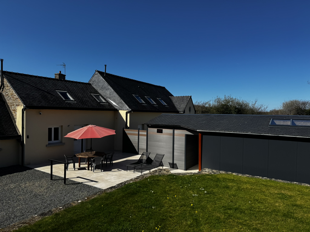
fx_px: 215
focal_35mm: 24
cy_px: 116
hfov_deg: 71.6
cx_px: 155
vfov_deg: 56.8
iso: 80
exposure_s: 1/4950
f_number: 1.78
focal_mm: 6.76
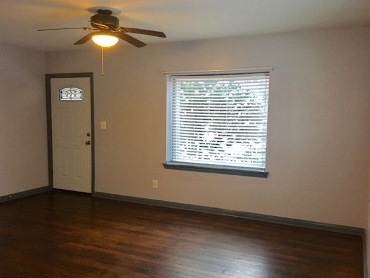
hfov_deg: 55.3
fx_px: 353
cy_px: 150
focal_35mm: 33
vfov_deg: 42.9
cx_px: 181
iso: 125
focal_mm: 4.15
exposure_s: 1/30
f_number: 2.2
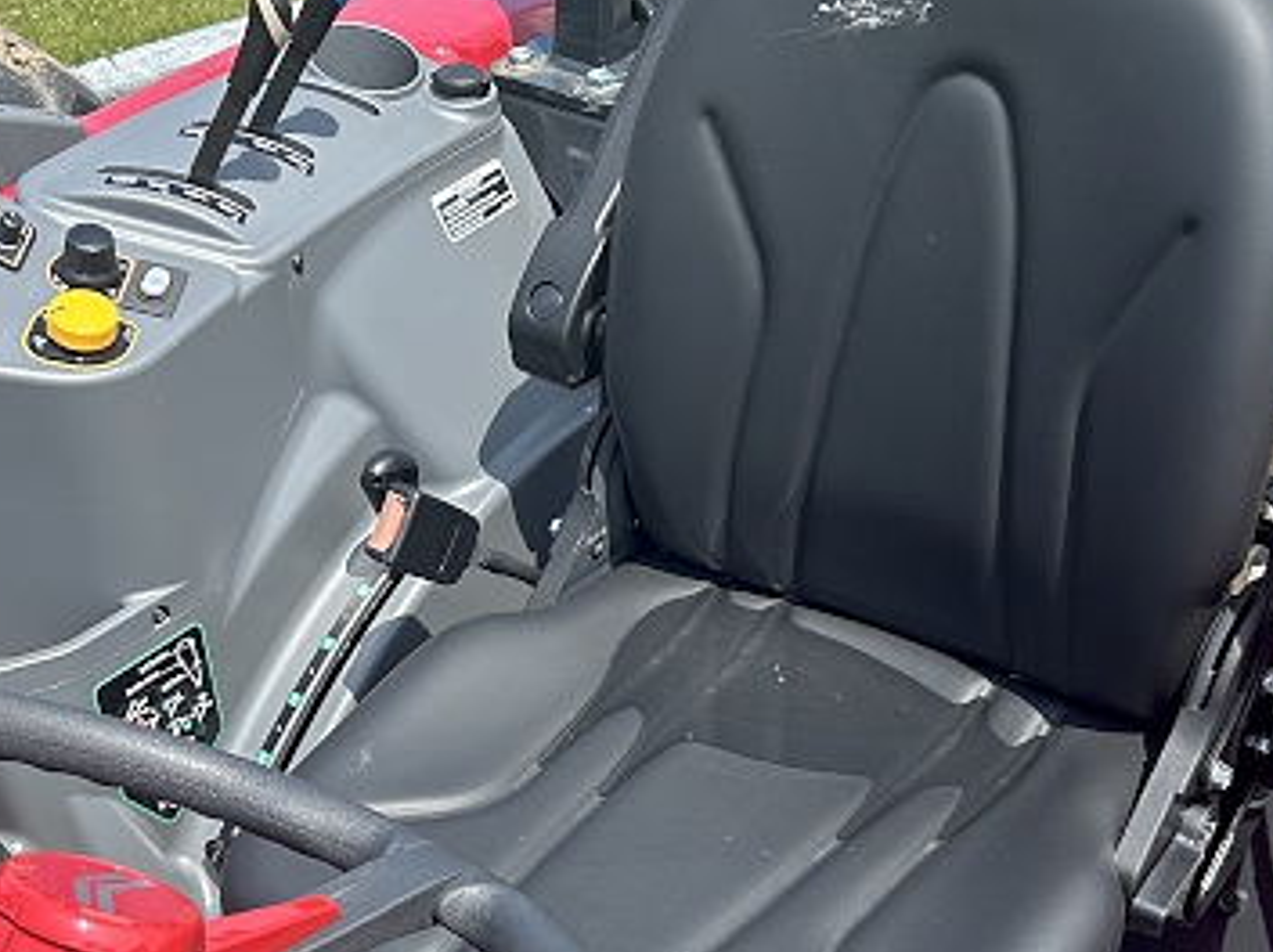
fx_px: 2168
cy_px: 678
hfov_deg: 32.7
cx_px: 577
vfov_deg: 24.6
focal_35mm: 59
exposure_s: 1/1669
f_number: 1.5
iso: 50
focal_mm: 5.7
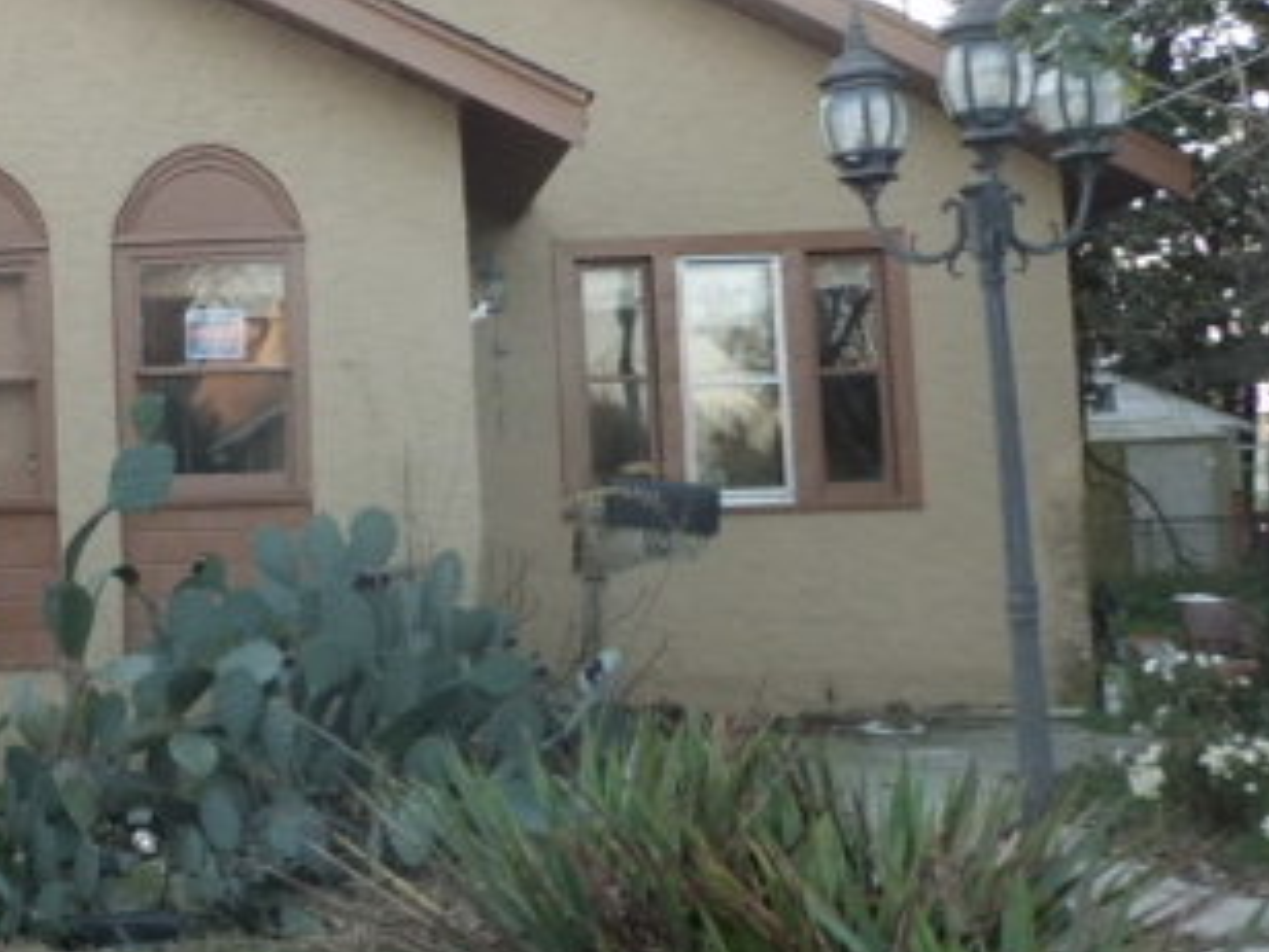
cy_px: 416
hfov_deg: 33.3
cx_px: 74
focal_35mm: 54
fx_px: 1980
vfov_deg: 27.0
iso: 200
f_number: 3.2
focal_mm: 4.6
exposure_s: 1/60
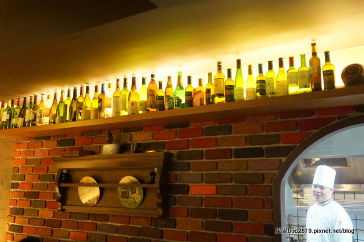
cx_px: 182
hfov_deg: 53.2
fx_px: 364
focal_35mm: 36
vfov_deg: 36.8
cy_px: 121
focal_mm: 24
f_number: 4.5
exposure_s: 1/40
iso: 3200
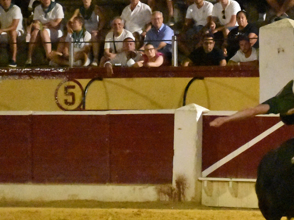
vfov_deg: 4.9
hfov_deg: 6.4
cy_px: 126
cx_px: 375
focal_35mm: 306
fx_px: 2599
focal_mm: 82
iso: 25600
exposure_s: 1/500
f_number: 5.6
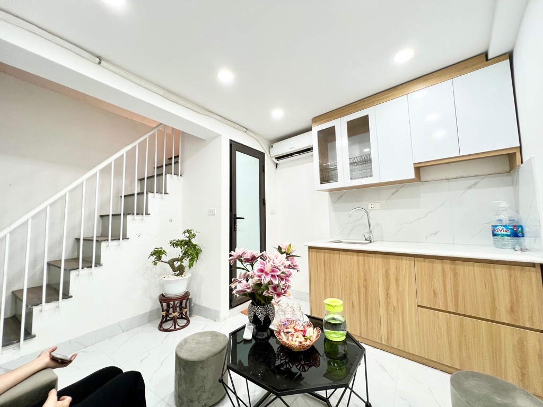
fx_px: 204
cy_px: 204
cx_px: 272
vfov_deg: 89.9
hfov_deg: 106.2
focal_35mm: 13
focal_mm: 1.57
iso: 125
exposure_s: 1/50
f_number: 1.8
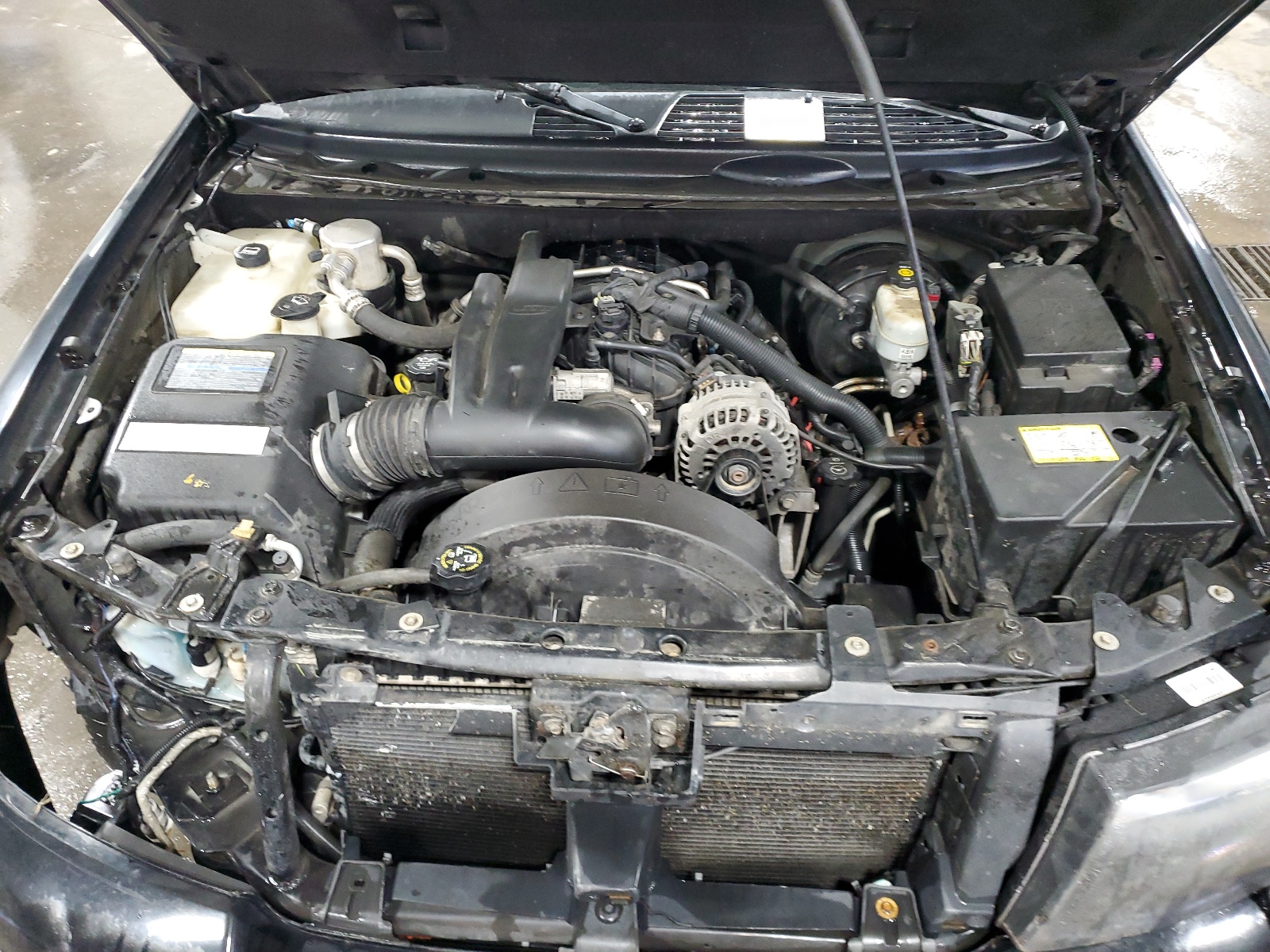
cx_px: 635
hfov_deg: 67.3
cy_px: 476
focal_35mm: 26
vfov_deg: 53.1
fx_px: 954
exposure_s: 1/24
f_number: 1.5
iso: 288
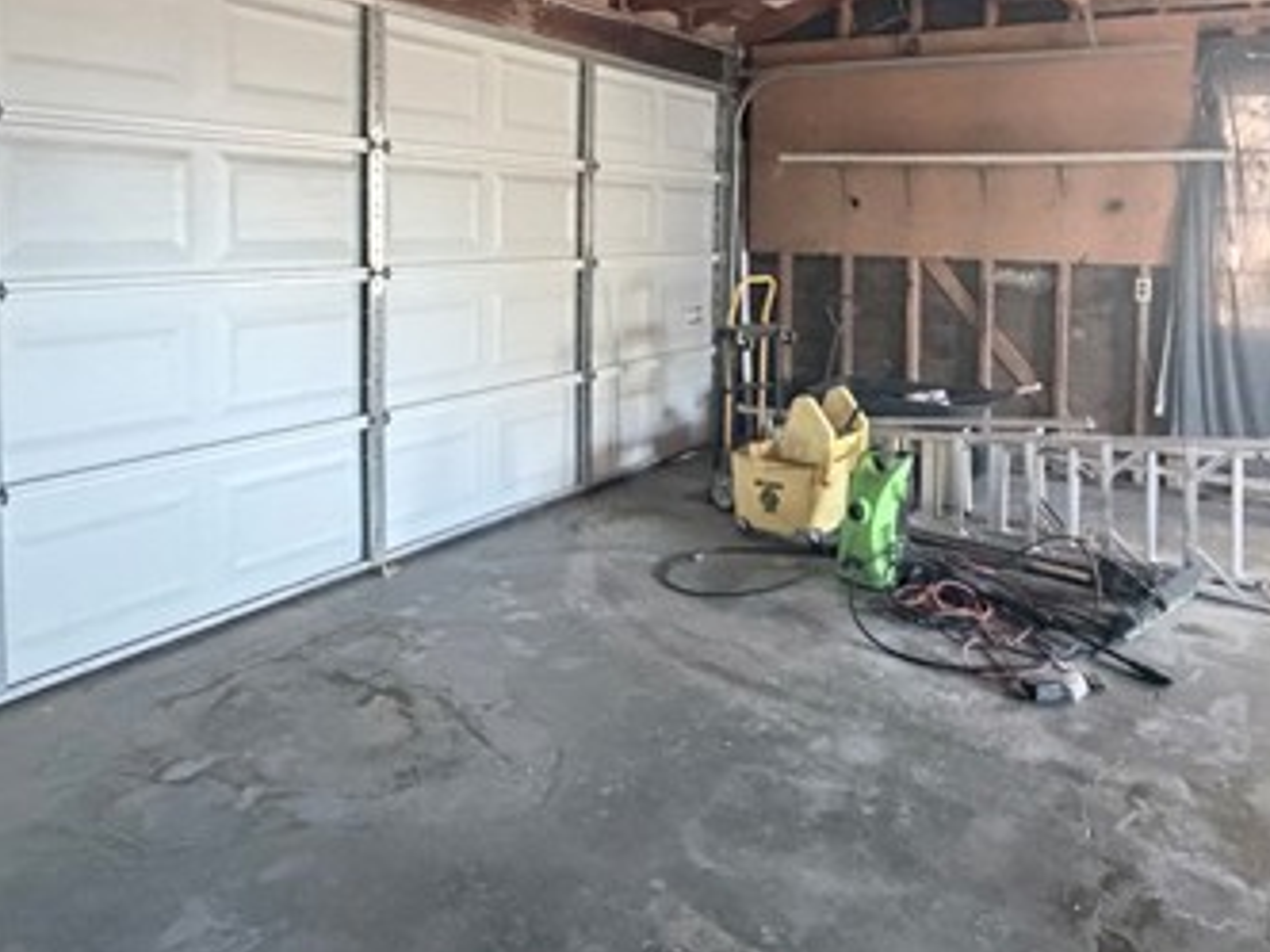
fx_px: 991
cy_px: 268
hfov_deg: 64.4
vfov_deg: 49.8
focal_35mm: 27
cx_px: 792
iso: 1250
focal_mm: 2.22
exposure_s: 1/60
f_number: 2.2
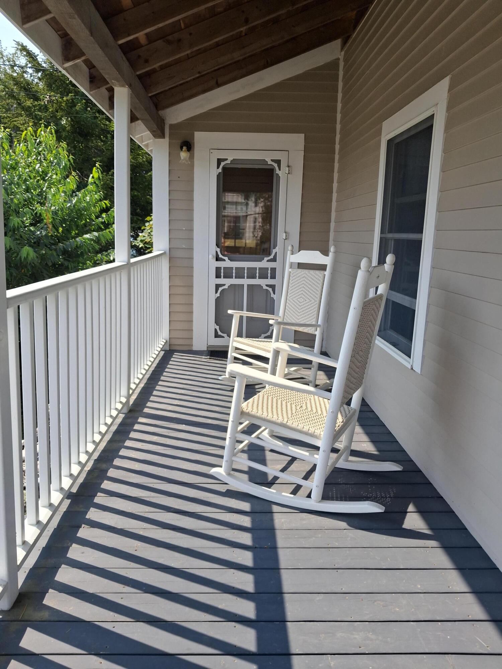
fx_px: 522
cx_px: 251
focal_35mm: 27
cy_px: 334
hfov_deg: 51.4
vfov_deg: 65.3
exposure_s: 1/272
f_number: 1.8
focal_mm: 4
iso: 20
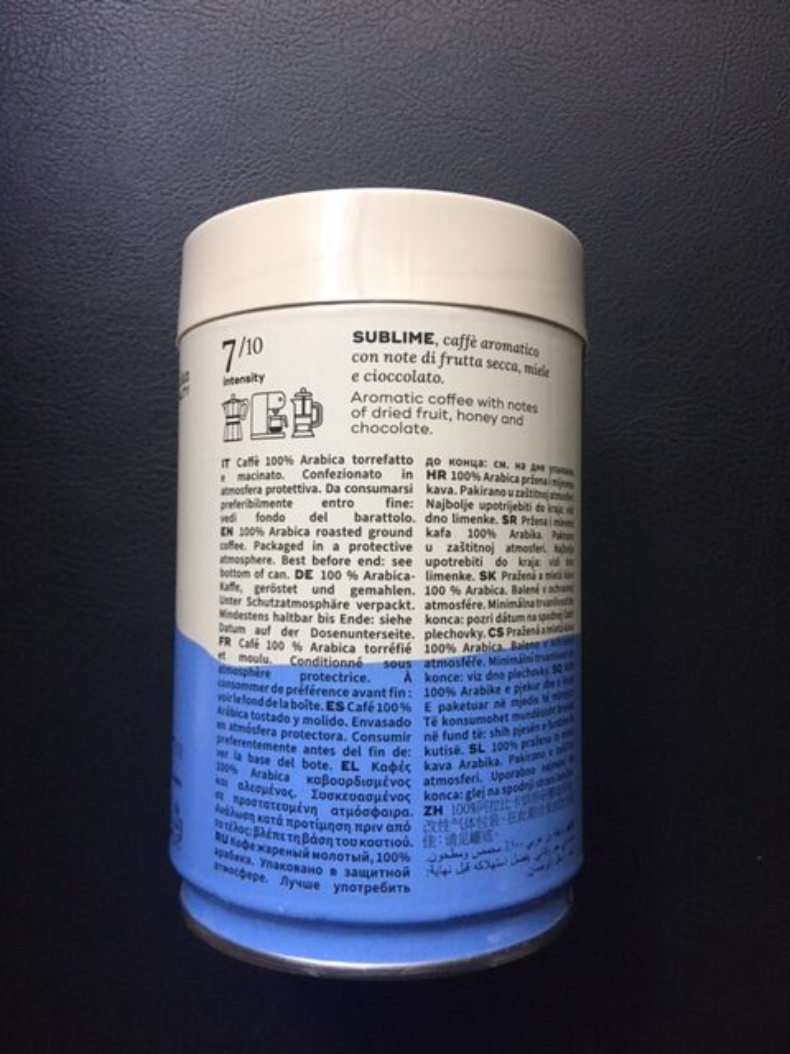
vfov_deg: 61.7
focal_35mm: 29
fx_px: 882
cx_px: 395
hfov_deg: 48.2
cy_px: 527
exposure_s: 1/33
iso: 200
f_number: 2.2
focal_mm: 4.15
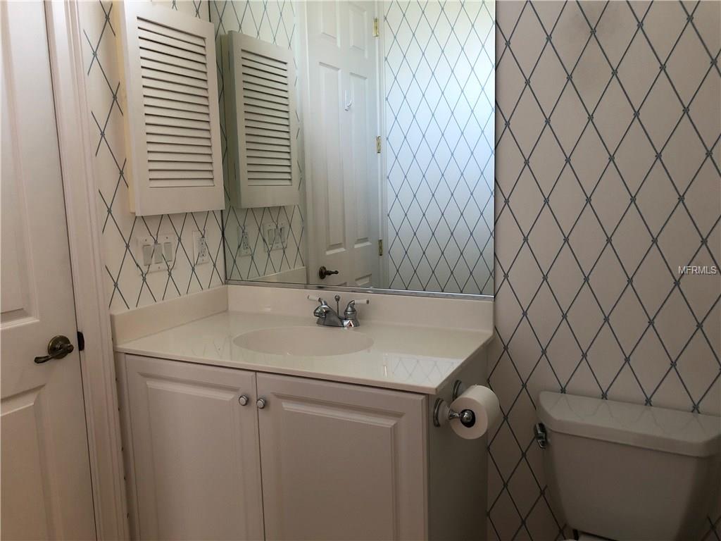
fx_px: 583
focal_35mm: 28
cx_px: 360
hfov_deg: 63.4
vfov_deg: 49.7
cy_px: 270
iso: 40
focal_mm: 4
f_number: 1.8
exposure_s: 1/30
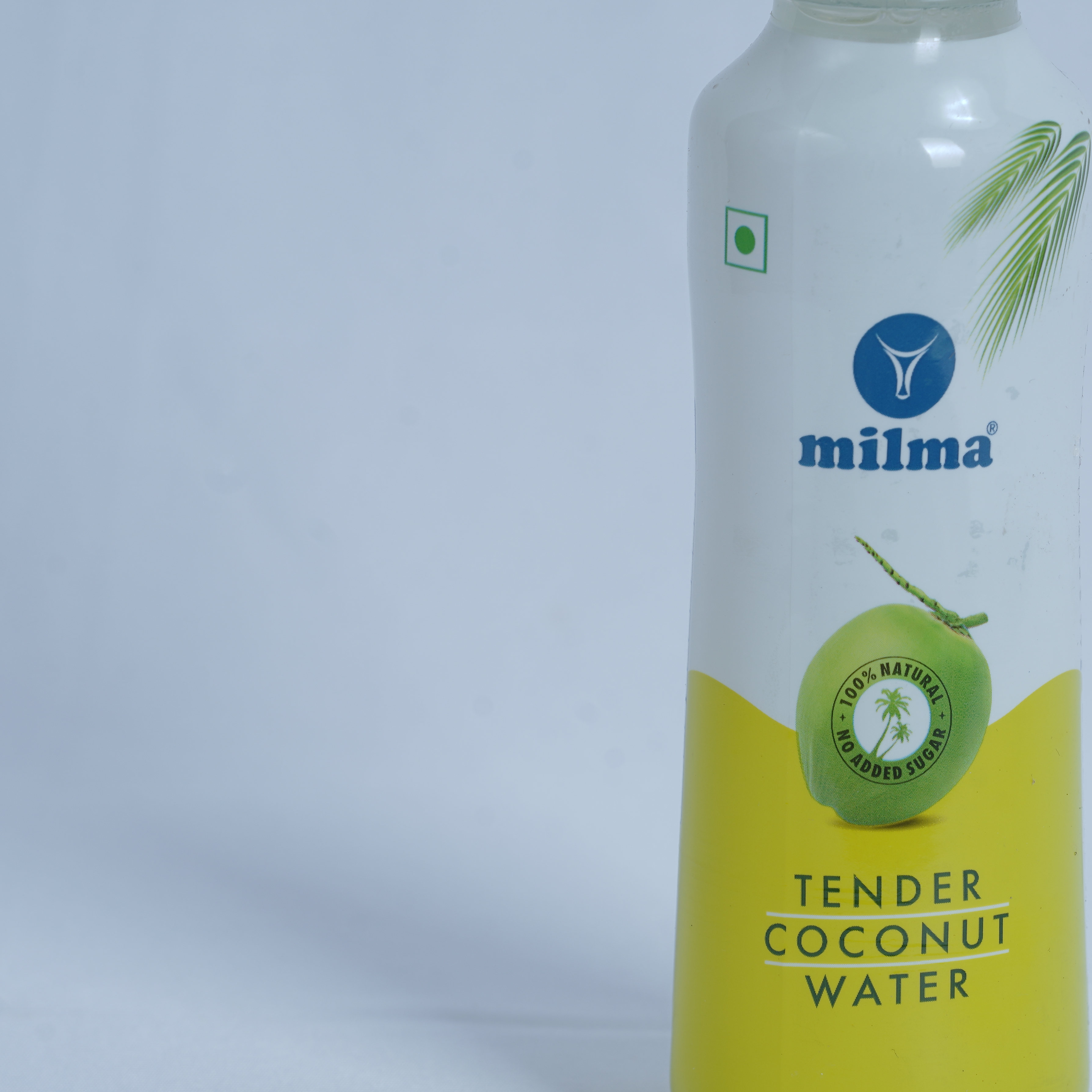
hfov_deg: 4.6
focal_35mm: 378
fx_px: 13491
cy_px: 514
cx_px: 826
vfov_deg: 4.6
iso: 80
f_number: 10
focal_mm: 200
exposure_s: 1/160
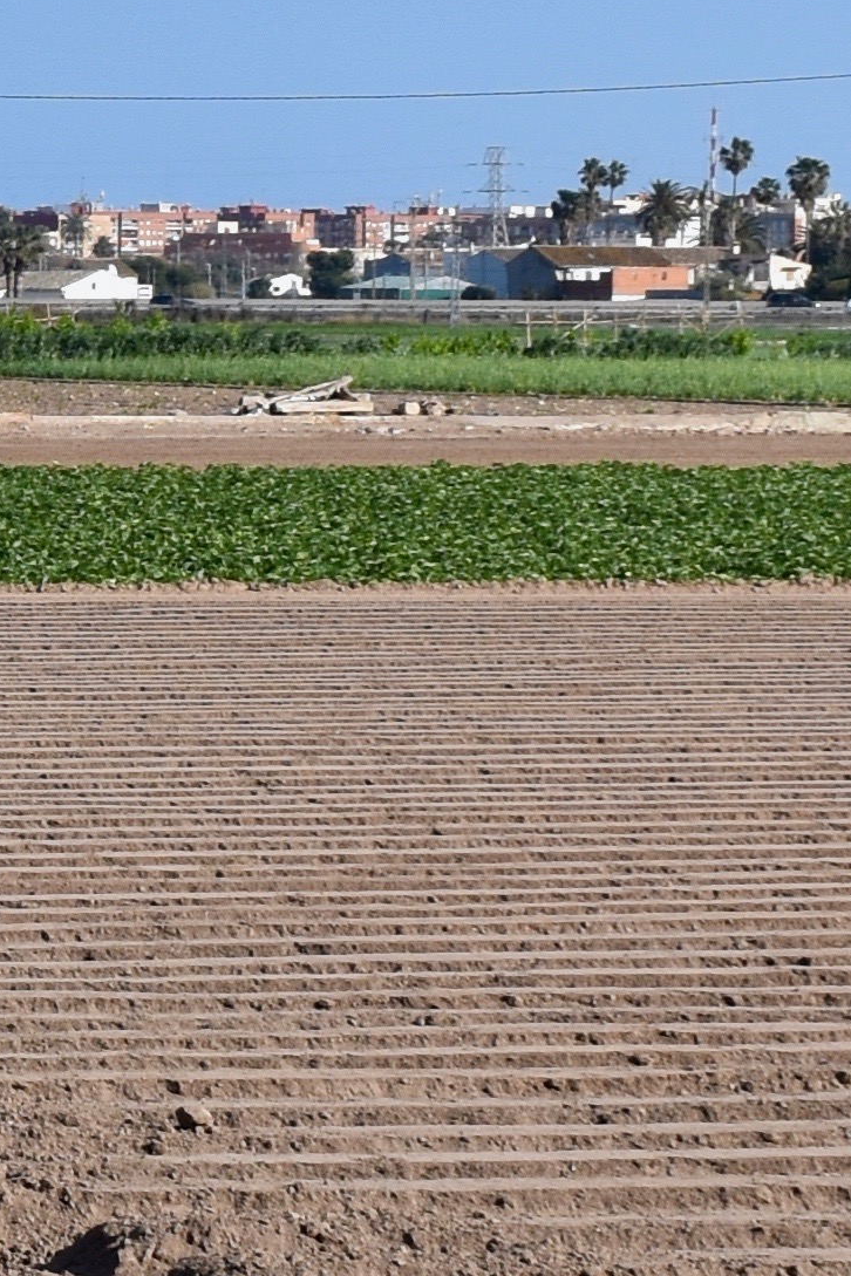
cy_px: 667
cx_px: -829
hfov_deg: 5.4
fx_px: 8793
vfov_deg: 8.3
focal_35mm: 248
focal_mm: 30
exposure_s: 1/400
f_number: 10
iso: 200
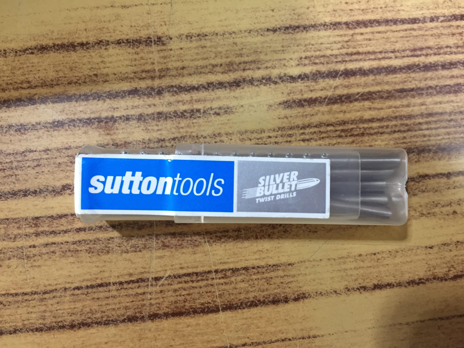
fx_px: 389
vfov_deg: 48.2
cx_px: 232
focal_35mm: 29
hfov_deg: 61.7
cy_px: 174
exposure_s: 1/33
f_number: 2.2
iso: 125
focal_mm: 4.15
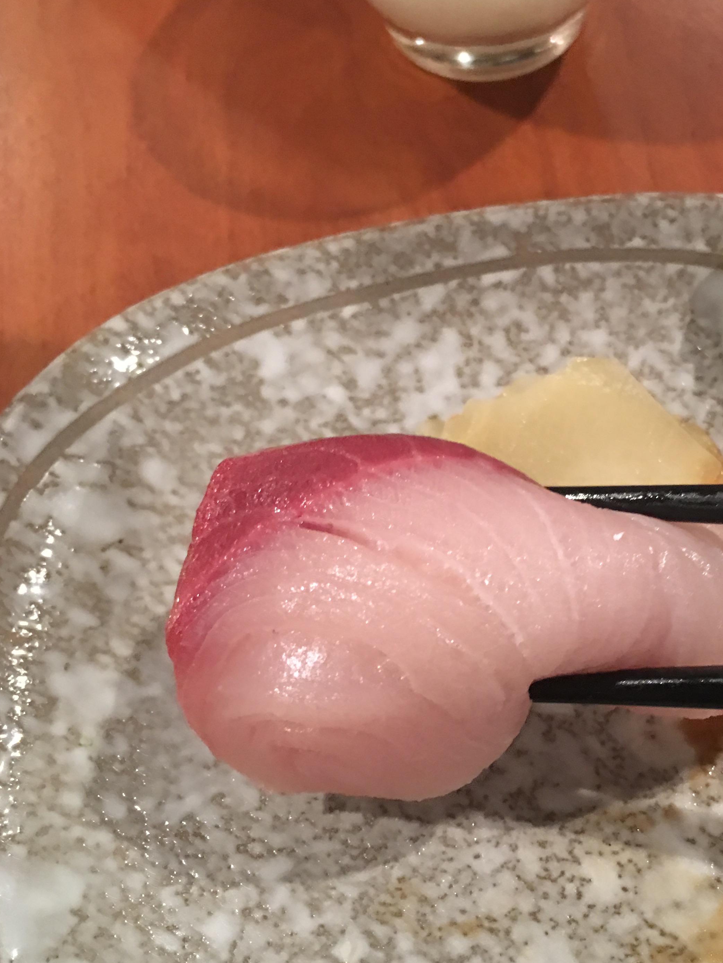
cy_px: 489
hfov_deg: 34.0
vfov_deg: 44.8
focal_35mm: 42
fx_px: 1170
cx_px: 491
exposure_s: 1/4
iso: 64
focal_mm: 4.15
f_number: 2.2
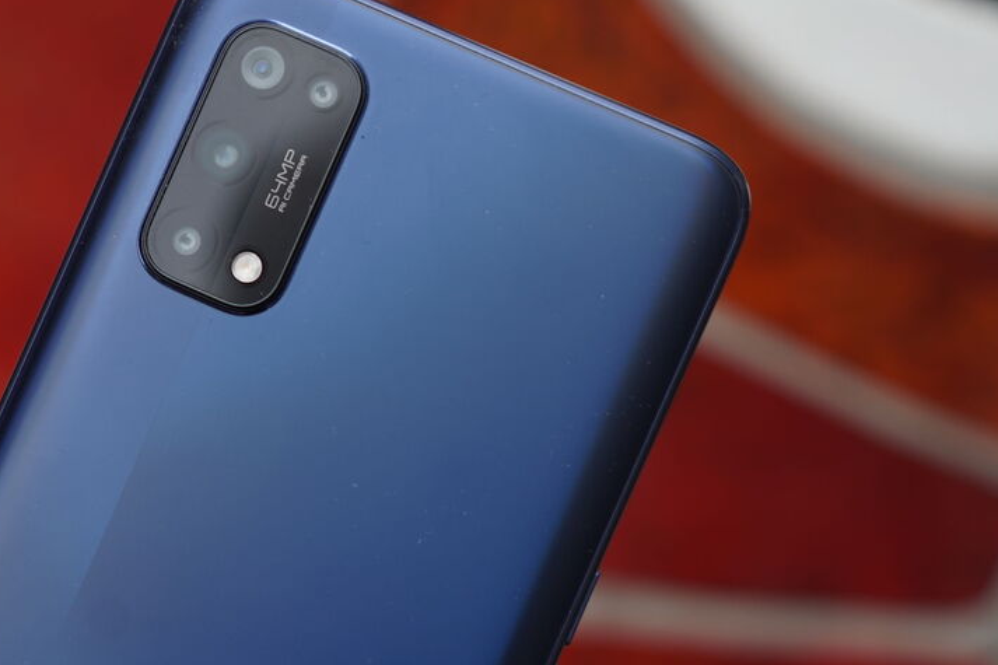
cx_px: 338
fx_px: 1718
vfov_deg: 21.9
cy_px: 308
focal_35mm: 62
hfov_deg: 32.1
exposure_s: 1/200
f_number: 4
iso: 160
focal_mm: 46
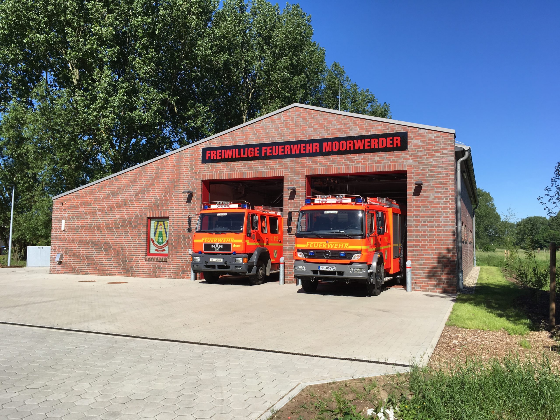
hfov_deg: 61.7
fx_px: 469
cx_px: 280
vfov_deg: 48.2
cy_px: 210
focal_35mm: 29
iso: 25
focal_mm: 4.15
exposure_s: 1/1399
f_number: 2.2
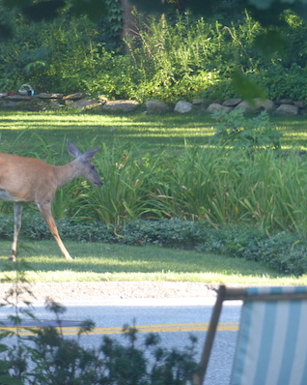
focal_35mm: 365
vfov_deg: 5.3
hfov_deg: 4.2
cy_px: 192
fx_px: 4149
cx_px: 122
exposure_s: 1/80
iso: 320
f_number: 2.8
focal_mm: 50.2
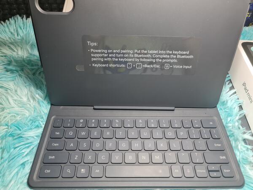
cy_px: 95
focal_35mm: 25
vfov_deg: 54.9
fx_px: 183
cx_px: 126
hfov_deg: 69.4
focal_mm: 7
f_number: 1.8
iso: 64
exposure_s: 1/100
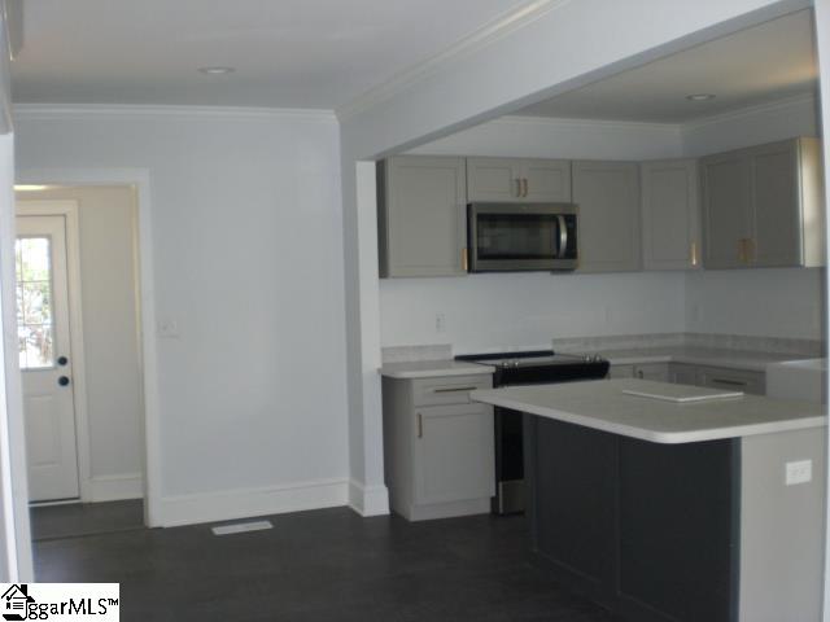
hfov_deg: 49.0
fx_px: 911
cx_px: 415
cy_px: 311
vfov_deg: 37.7
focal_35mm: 38
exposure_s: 1/60
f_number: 3.1
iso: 200
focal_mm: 6.3
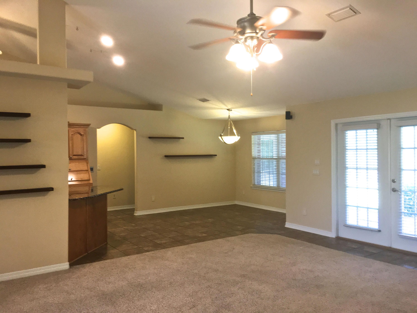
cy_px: 156
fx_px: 349
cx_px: 208
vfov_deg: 48.2
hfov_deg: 61.7
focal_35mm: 29
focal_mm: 4.15
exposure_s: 1/30
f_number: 2.2
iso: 100
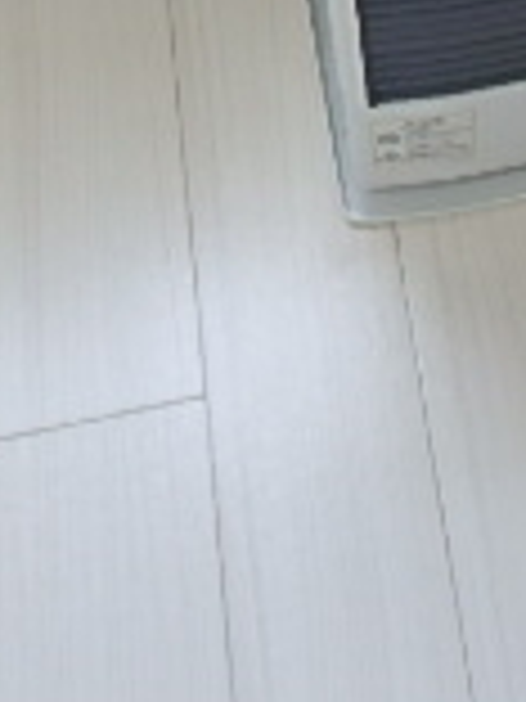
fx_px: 1742
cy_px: -292
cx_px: 616
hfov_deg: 16.5
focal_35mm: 86
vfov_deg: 20.2
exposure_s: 1/40
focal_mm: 3.7
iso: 200
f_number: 3.5
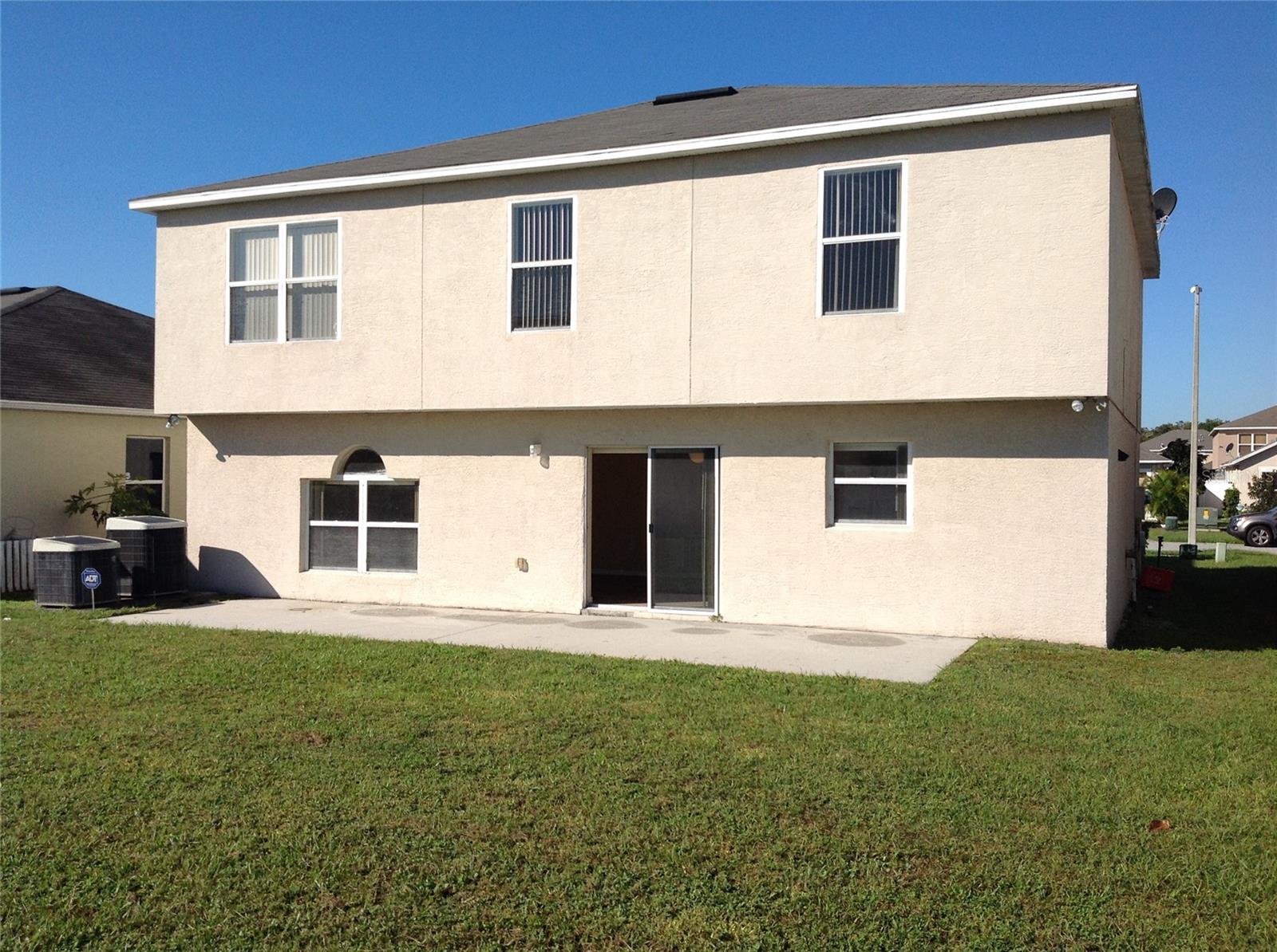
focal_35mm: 35
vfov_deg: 40.6
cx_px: 638
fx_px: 1289
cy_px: 476
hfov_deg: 52.7
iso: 50
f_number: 2.4
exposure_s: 1/2519
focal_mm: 4.28
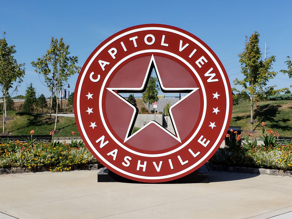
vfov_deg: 53.1
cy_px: 110
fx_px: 219
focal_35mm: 26
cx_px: 146
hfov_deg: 67.3
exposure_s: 1/1930
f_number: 2.4
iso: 50
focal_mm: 4.3
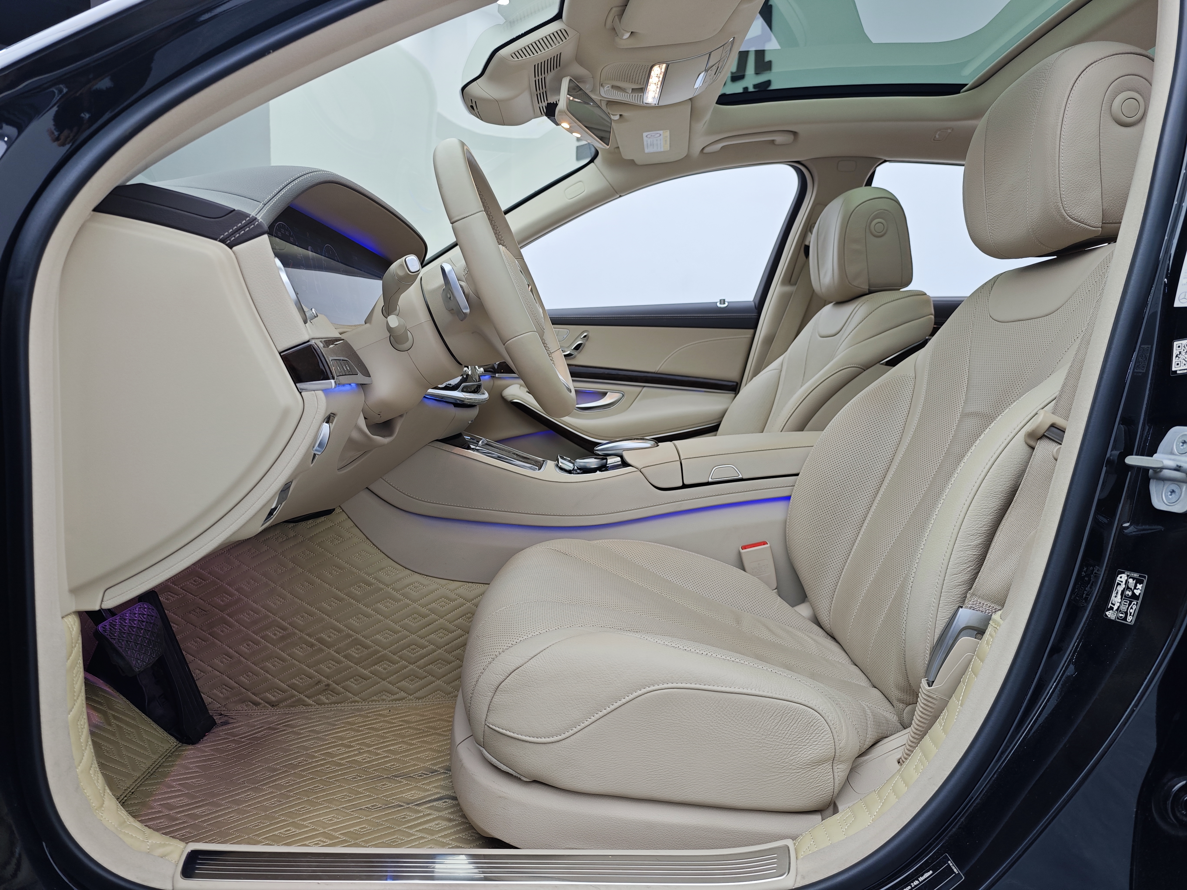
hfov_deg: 73.9
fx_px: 789
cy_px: 445
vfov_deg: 58.9
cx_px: 594
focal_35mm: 23
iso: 100
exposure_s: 1/100
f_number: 2
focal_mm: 8.72
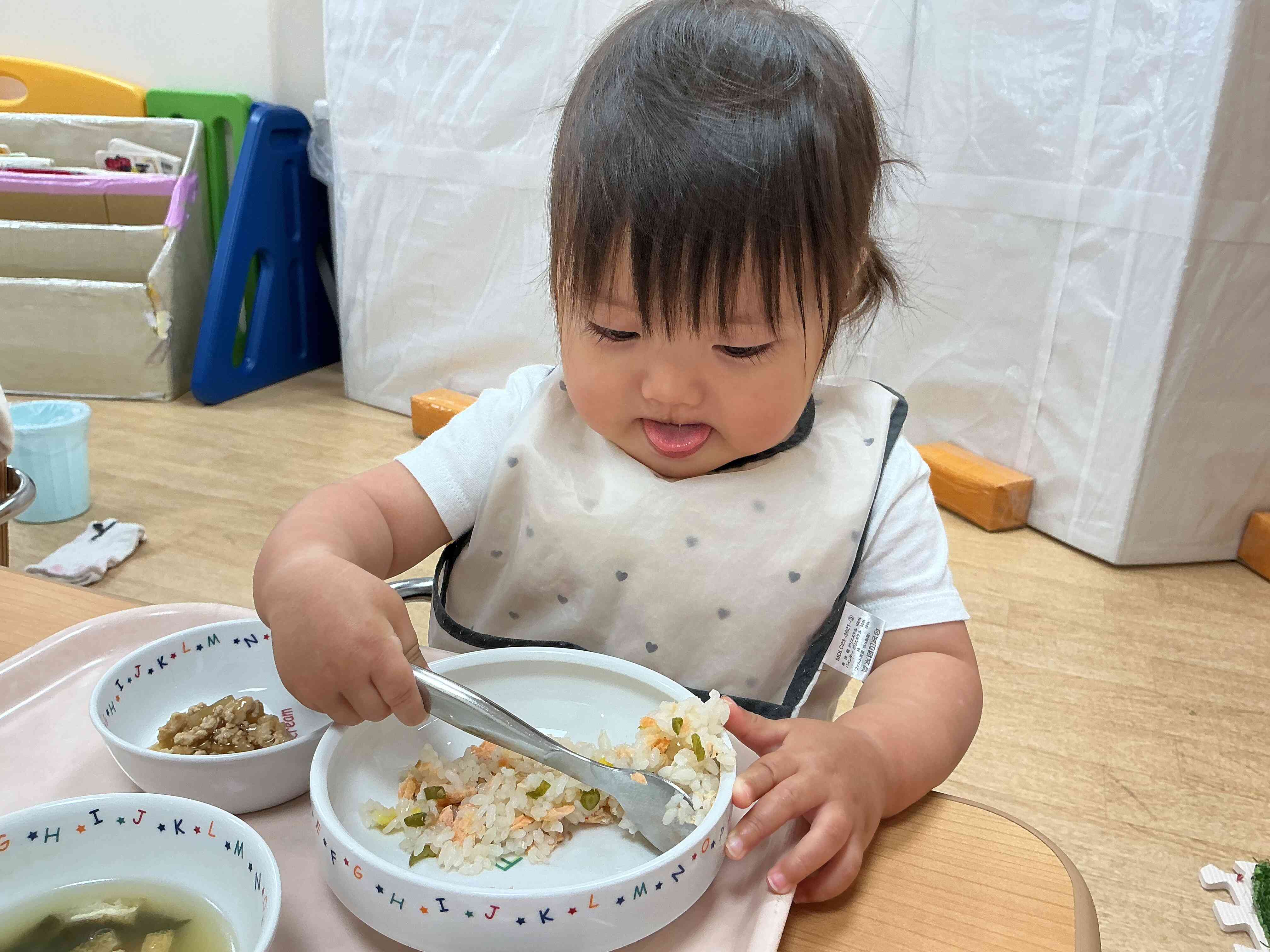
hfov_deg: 61.7
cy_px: 476
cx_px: 635
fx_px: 1064
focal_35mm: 29
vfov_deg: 48.2
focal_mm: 3
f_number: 1.8
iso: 40
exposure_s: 1/120
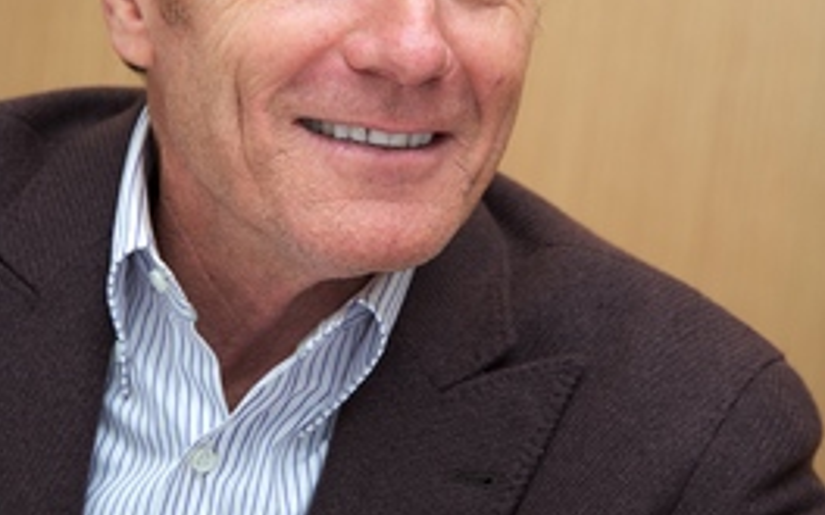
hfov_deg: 8.5
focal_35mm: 247
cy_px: 147
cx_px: 412
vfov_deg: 5.3
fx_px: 5554
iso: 500
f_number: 5.6
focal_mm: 160
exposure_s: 1/60
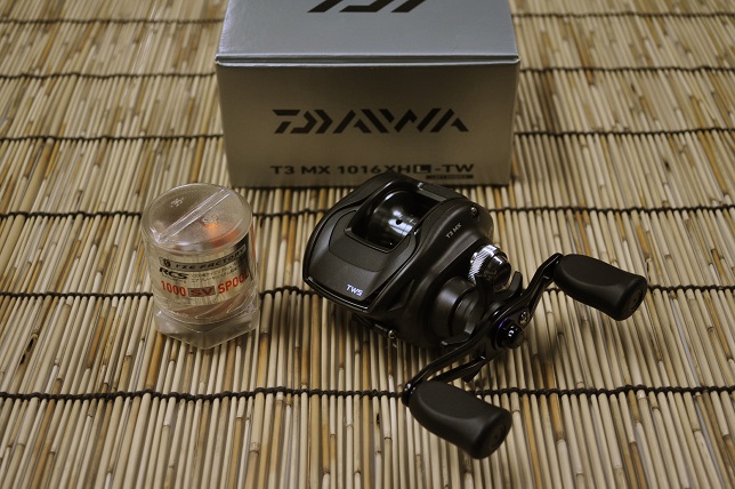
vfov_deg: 25.7
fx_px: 1071
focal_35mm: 52
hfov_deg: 37.9
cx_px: 368
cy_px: 244
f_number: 5
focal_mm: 35
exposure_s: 1/60
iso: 500
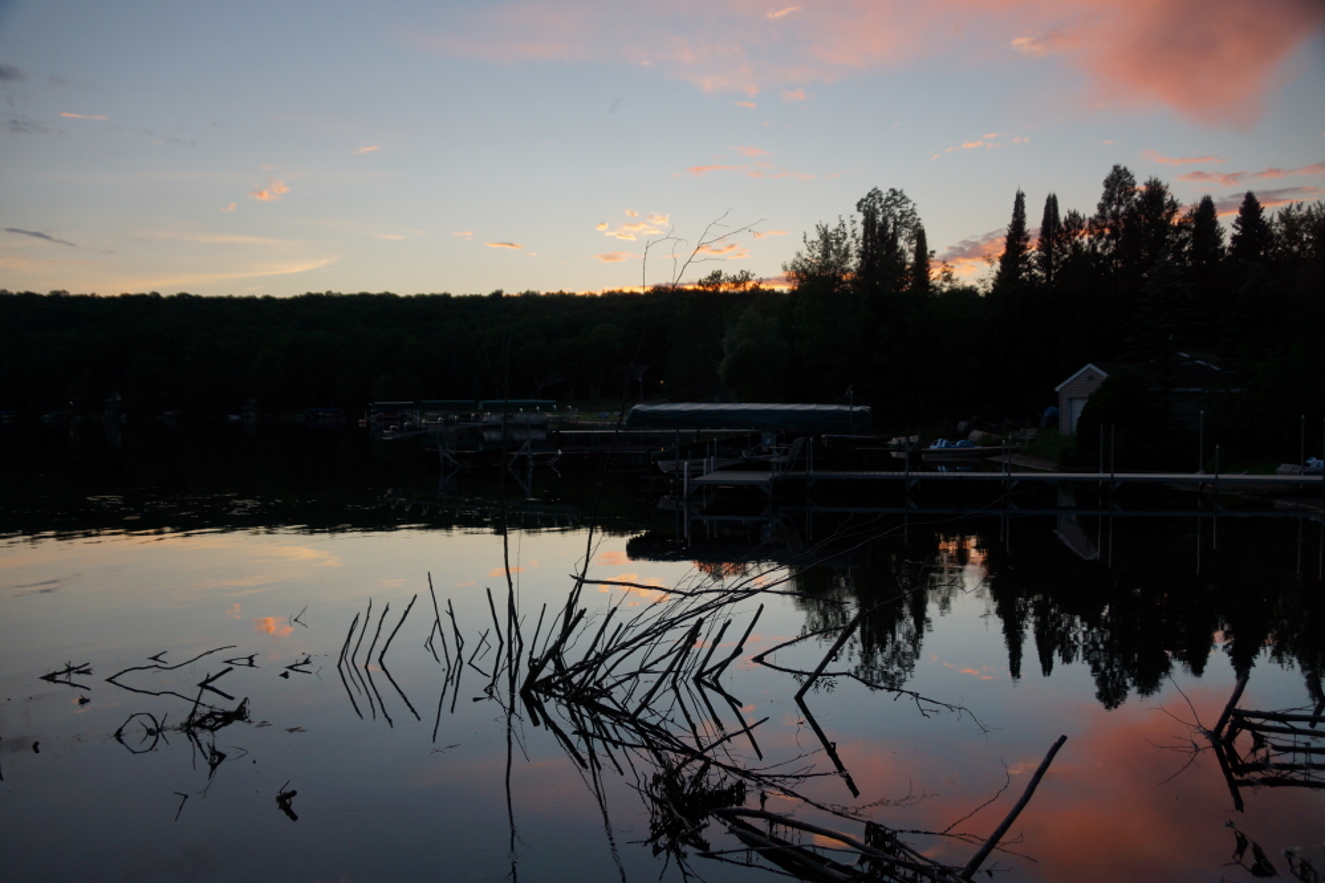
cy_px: 442
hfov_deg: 67.4
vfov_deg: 47.9
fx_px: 994
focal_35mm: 27
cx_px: 662
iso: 160
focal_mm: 18
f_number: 4
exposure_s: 1/60
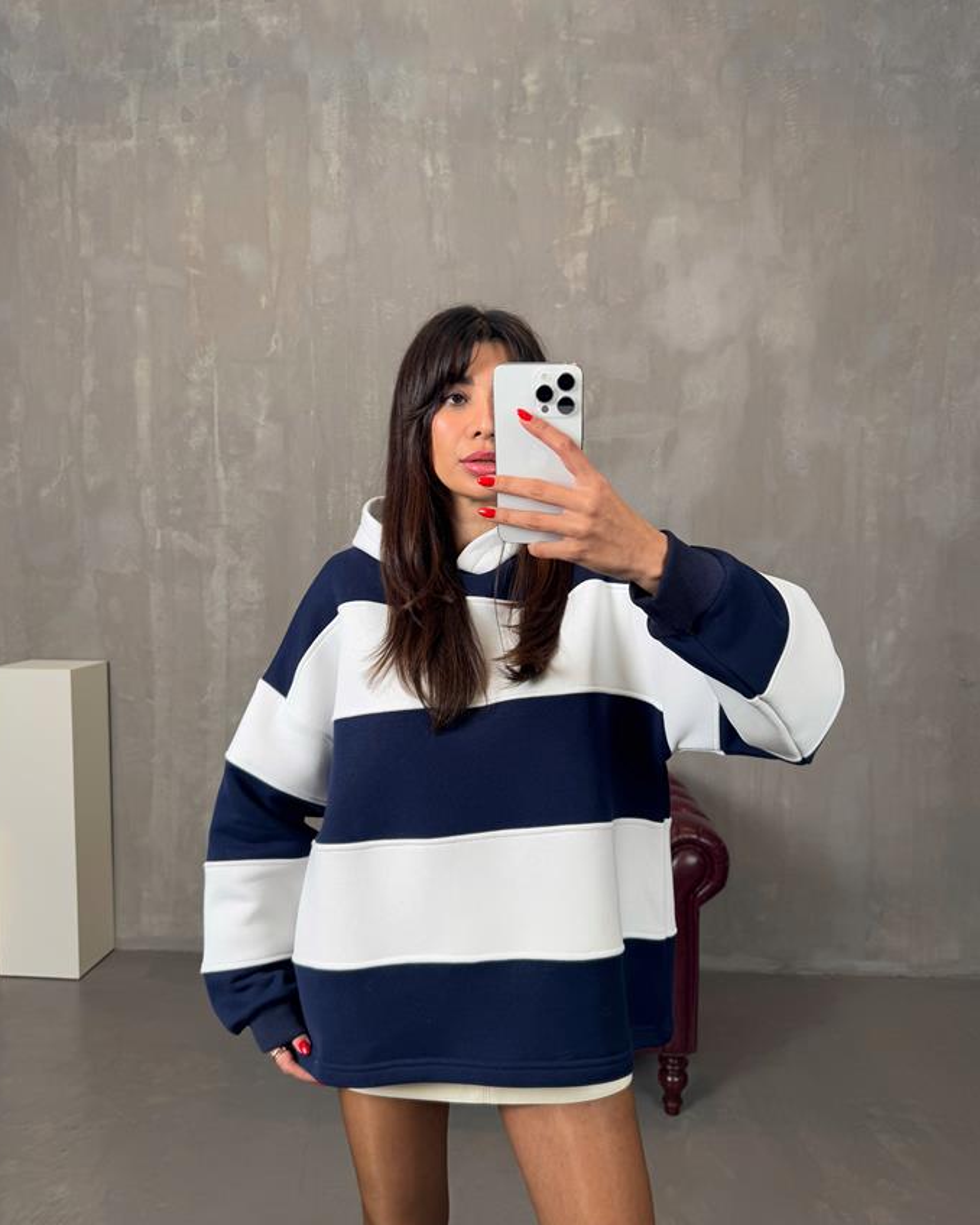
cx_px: 497
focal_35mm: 26
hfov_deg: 54.9
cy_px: 620
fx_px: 942
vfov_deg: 66.0
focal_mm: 6.76
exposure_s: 1/121
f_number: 1.78
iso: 64
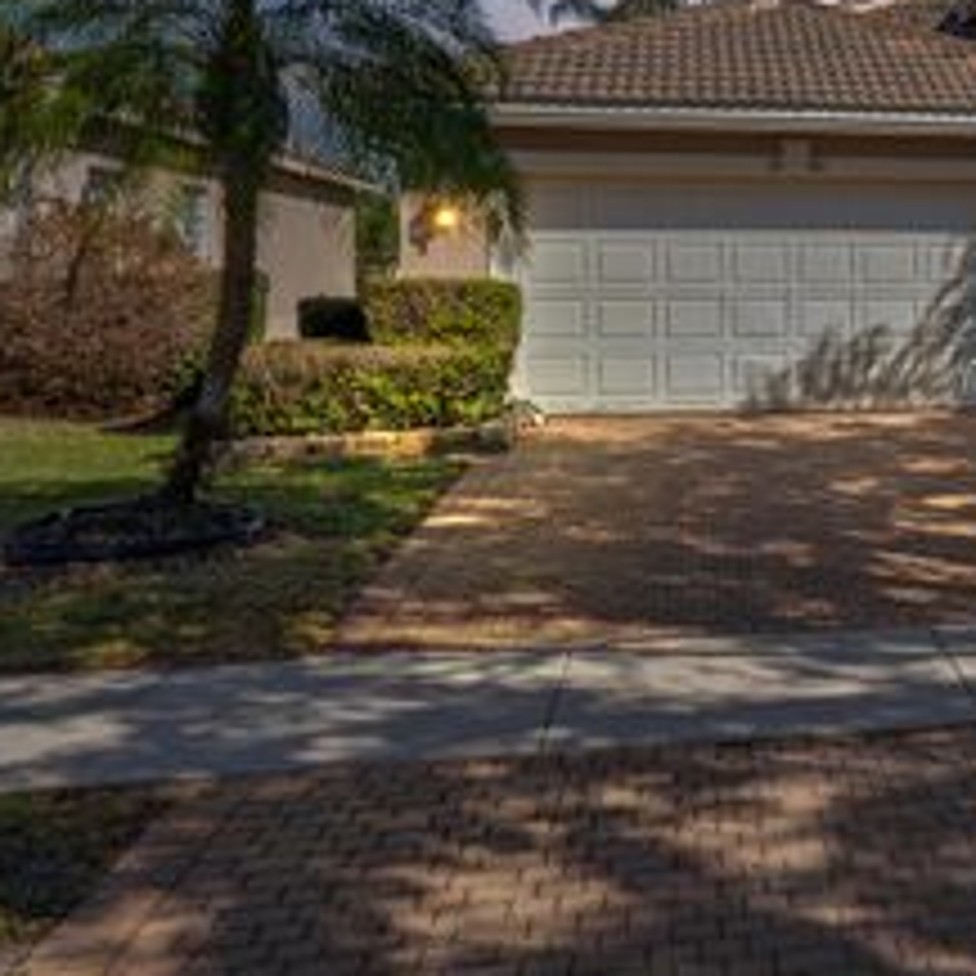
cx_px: 1084
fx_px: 1492
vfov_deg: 35.7
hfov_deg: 31.9
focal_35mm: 47
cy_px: 286
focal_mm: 23.9
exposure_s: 1/200
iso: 250
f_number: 9
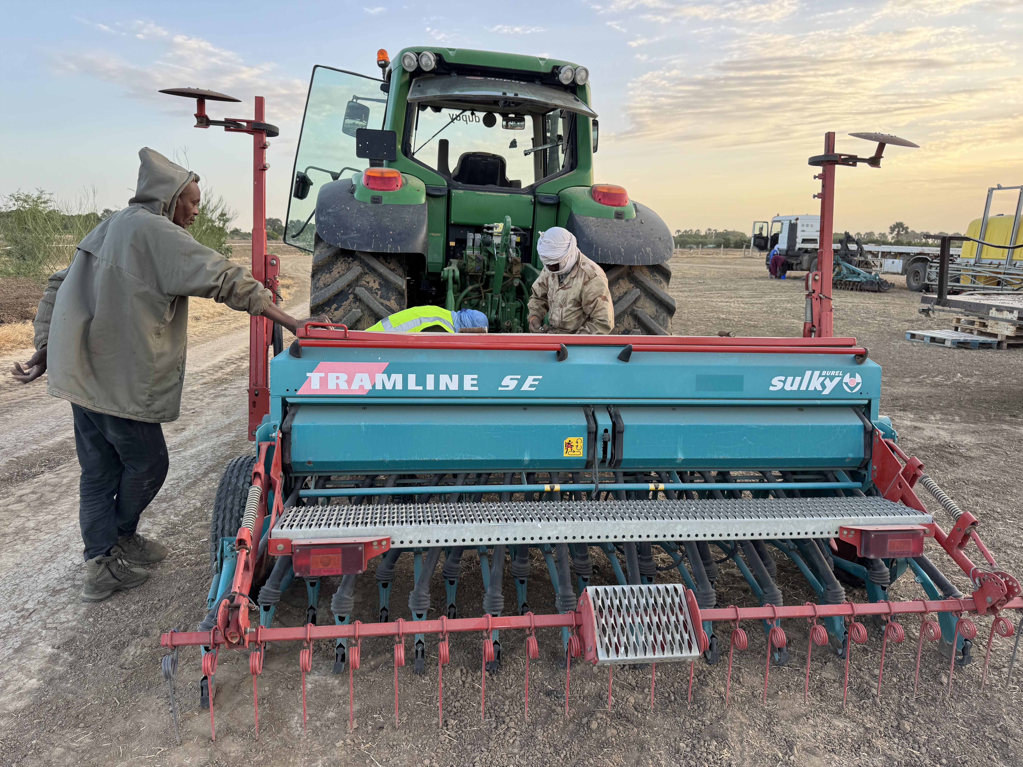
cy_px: 384
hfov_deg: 71.6
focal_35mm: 24
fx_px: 709
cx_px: 512
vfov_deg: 56.8
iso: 80
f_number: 1.78
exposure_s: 1/404
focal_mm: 6.76
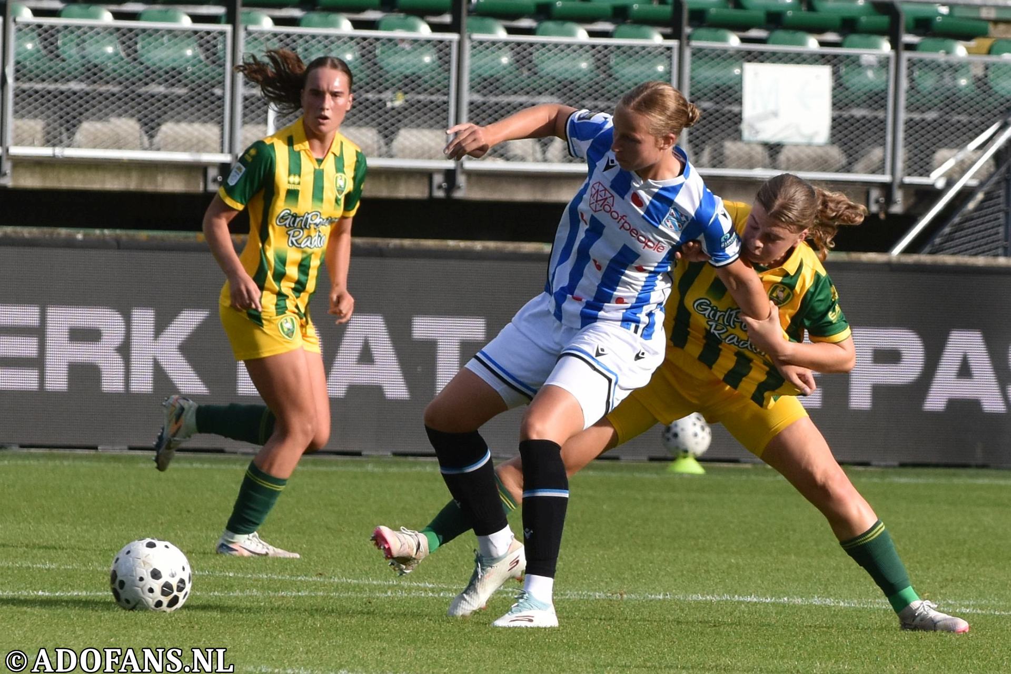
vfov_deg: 5.1
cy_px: 337
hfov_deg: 7.6
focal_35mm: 270
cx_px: 506
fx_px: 7582
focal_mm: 180
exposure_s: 1/1250
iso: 280
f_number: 5
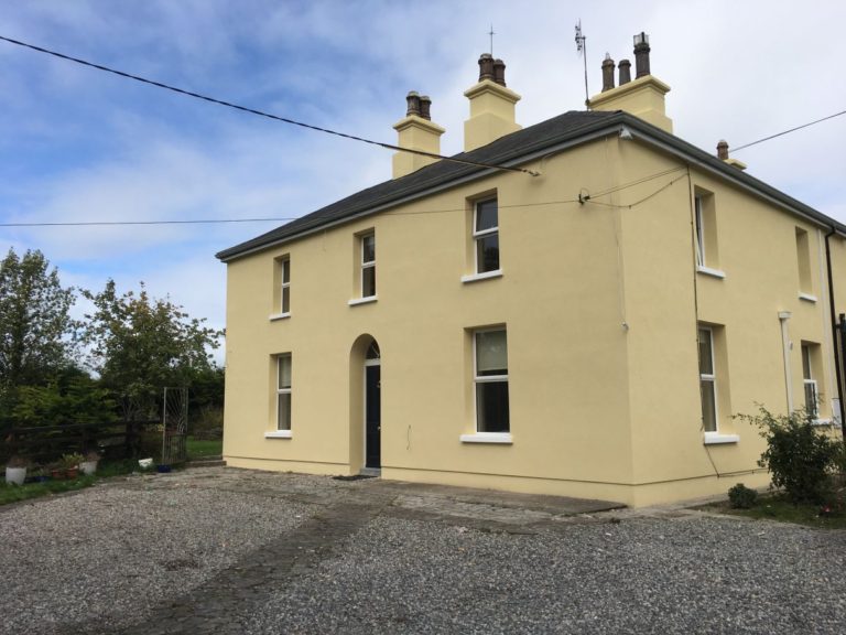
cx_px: 423
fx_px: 709
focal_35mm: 29
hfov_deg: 61.7
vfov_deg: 48.2
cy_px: 318
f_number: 2.2
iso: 25
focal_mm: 4.15
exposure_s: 1/2079
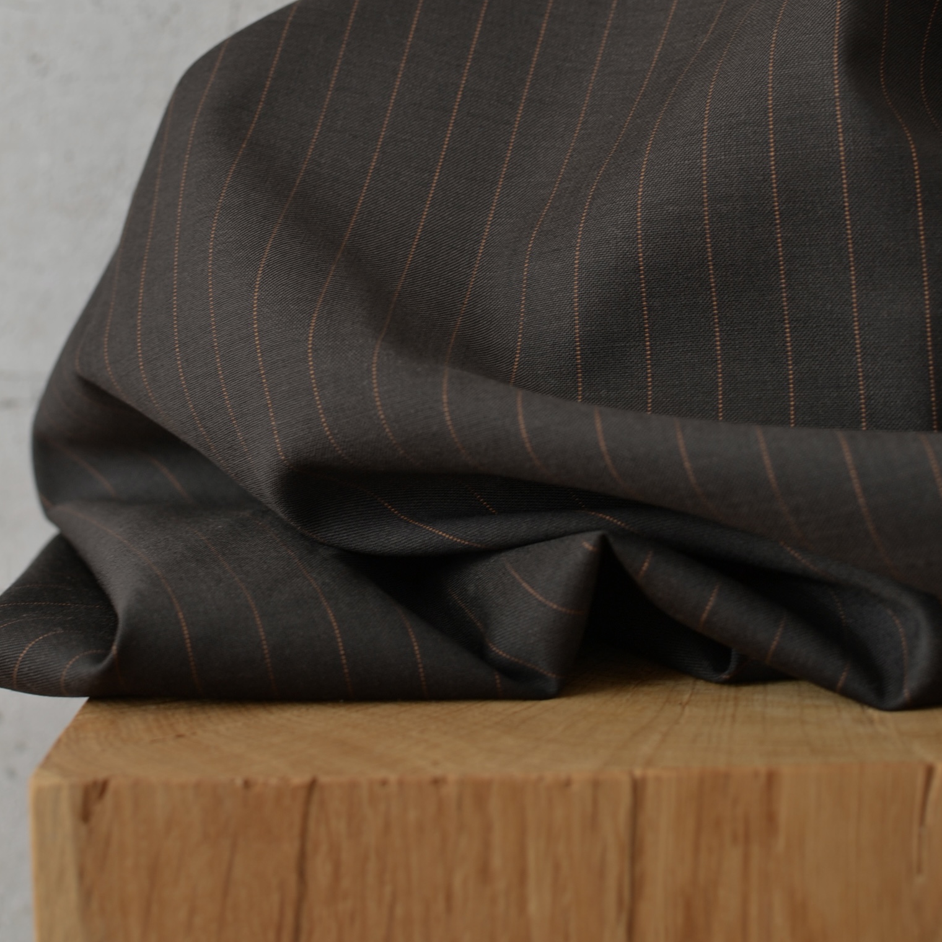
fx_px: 2083
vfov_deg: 25.2
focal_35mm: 68
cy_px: 242
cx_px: 475
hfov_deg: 25.5
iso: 180
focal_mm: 35
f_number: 4.5
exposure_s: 1/30
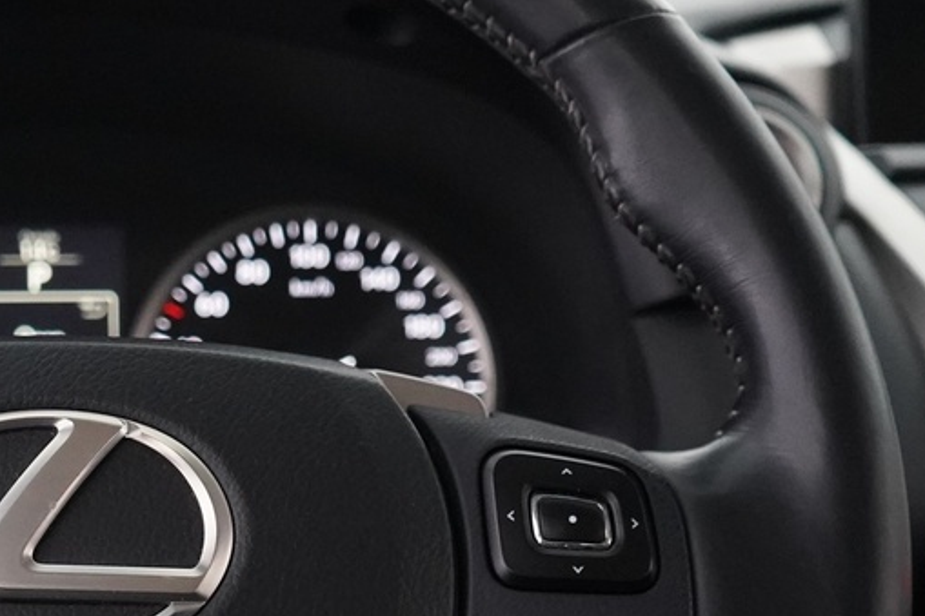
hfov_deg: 19.1
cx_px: 69
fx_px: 2697
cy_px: 572
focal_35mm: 105
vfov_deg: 12.9
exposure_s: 1/60
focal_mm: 33
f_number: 4
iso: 6400
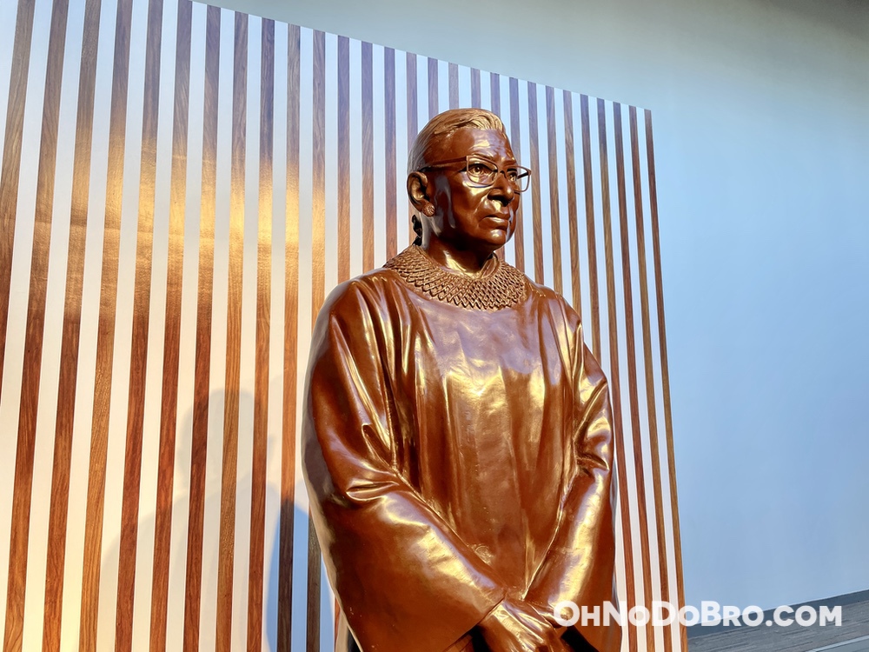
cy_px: 326
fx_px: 653
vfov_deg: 53.1
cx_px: 434
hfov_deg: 67.3
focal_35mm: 26
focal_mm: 4.2
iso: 40
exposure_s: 1/120
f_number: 1.6
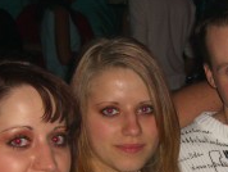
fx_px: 844
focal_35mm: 128
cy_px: 190
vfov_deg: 11.4
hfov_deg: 15.2
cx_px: 200
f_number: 2.8
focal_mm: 7.9
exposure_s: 1/60
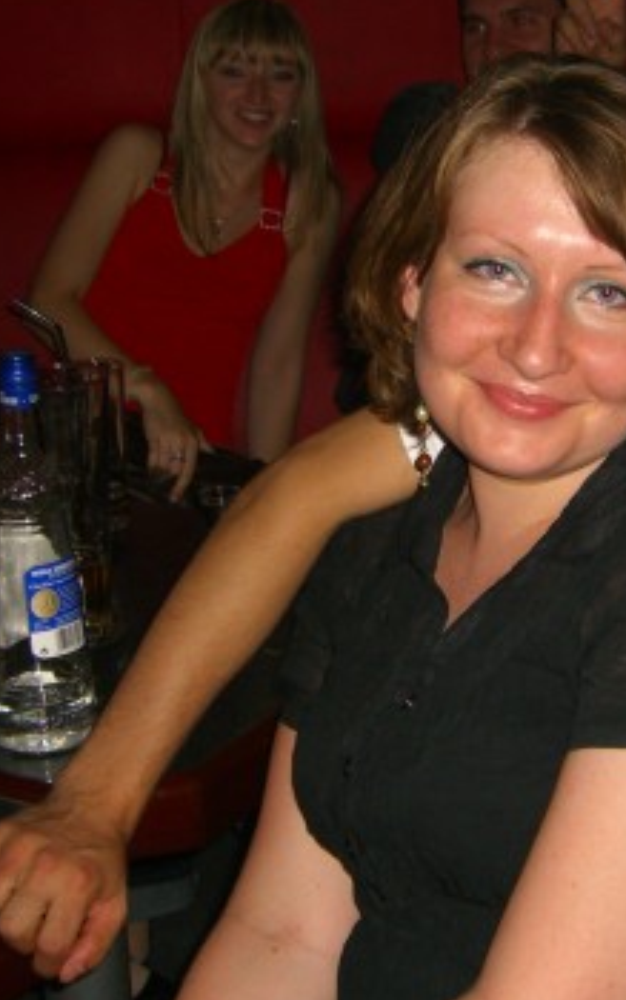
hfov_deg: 18.7
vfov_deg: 29.7
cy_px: 420
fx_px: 1882
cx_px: 492
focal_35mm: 69
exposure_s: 1/60
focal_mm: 7.9
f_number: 2.8
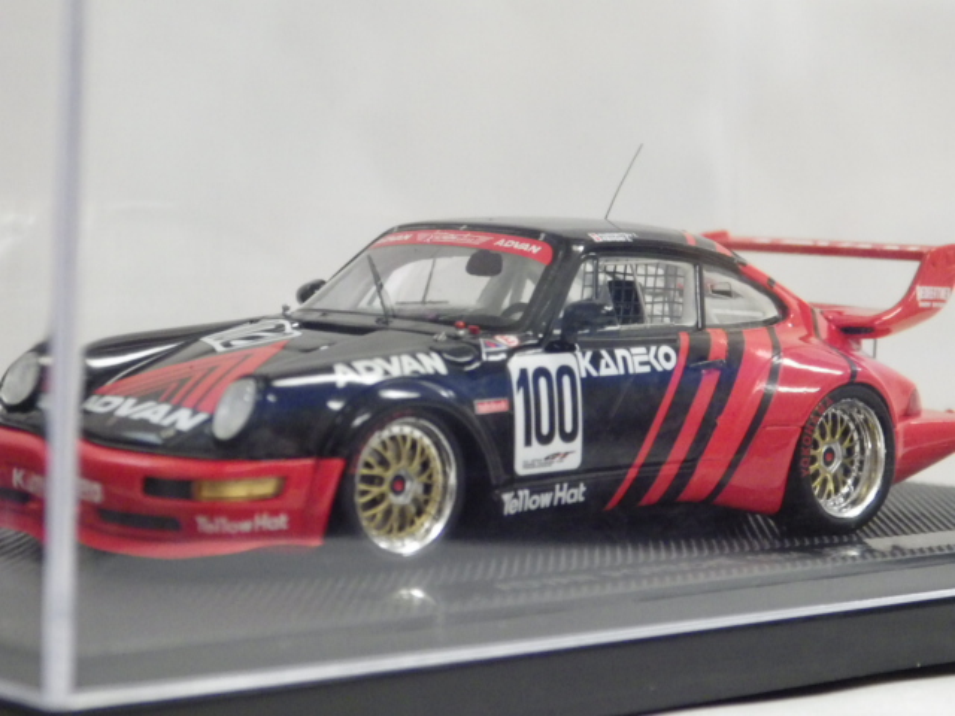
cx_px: 478
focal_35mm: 103
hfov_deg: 19.1
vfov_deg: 14.4
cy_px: 358
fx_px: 2842
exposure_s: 1/40
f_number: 4.6
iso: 800
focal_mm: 18.4
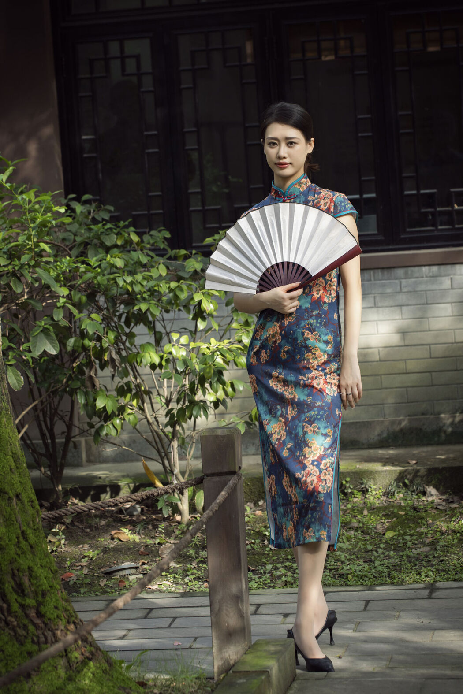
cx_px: 232
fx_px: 1910
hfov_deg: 13.8
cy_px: 347
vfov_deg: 20.6
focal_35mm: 99
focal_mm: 100
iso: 500
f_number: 5.6
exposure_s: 1/160
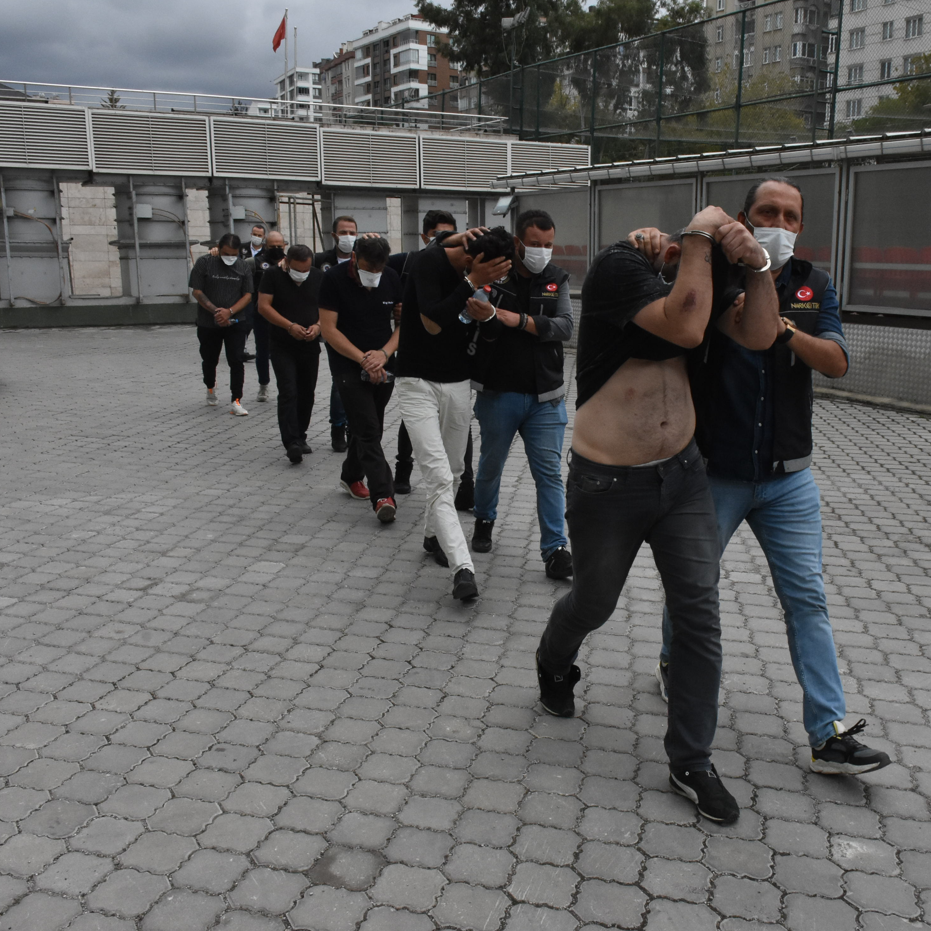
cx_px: 565
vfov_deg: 47.2
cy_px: 460
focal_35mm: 35
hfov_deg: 46.9
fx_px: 1065
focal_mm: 18
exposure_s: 1/800
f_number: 14
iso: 2000
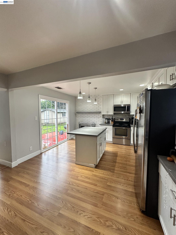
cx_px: 88
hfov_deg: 85.7
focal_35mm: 14
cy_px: 118
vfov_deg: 102.1
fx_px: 95
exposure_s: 1/120
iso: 200
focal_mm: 2.22
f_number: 2.2
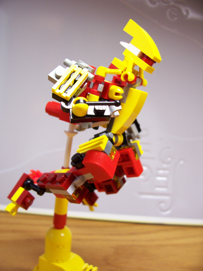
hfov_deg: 41.8
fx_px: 266
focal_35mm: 34
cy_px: 136
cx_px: 102
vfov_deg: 54.0
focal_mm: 5.6
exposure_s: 1/19
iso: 160
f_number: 2.7
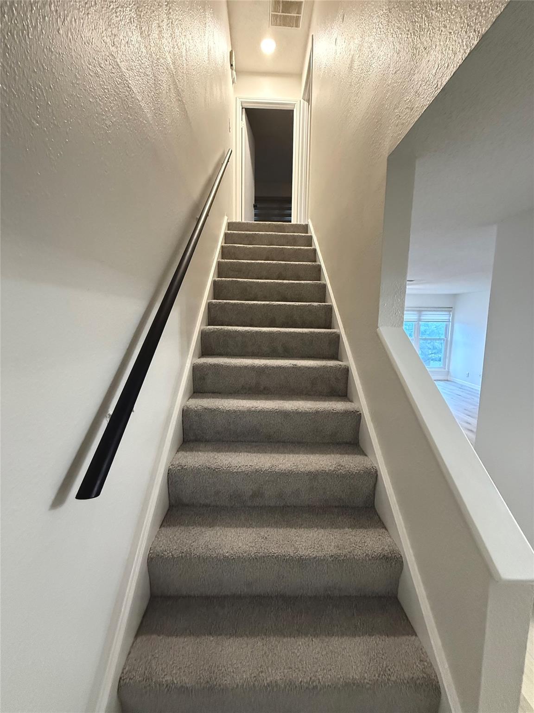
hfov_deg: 85.7
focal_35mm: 14
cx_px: 267
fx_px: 288
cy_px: 356
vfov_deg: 102.1
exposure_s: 1/60
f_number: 2.2
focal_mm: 2.22
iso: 1000
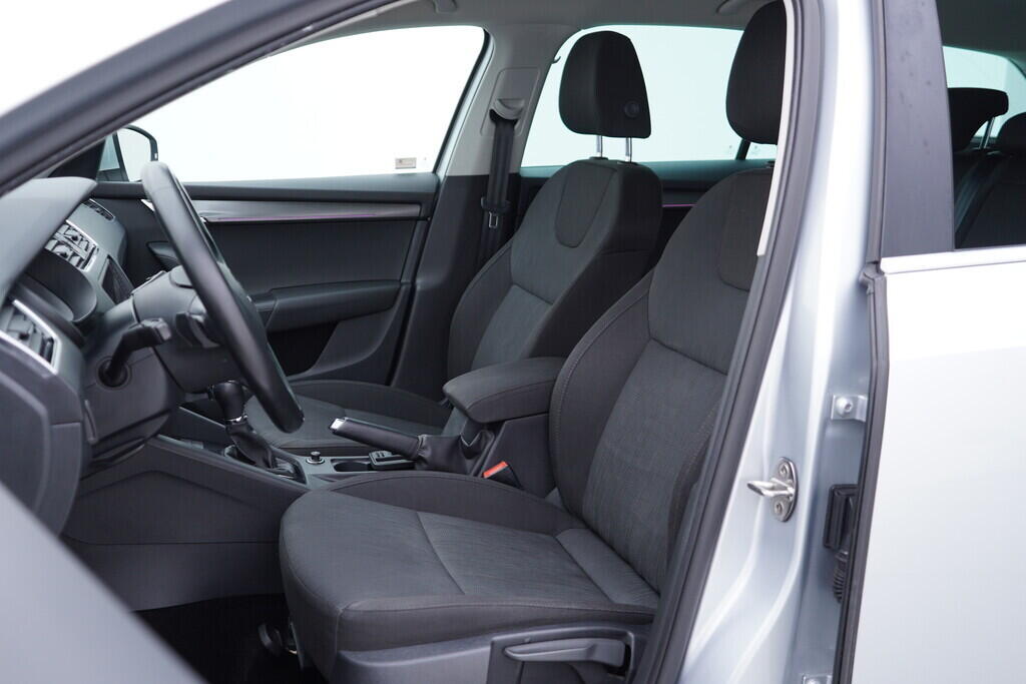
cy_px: 342
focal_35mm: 36
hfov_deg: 53.1
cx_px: 513
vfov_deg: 36.9
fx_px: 1026
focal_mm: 24
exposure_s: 1/40
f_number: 2.8
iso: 125
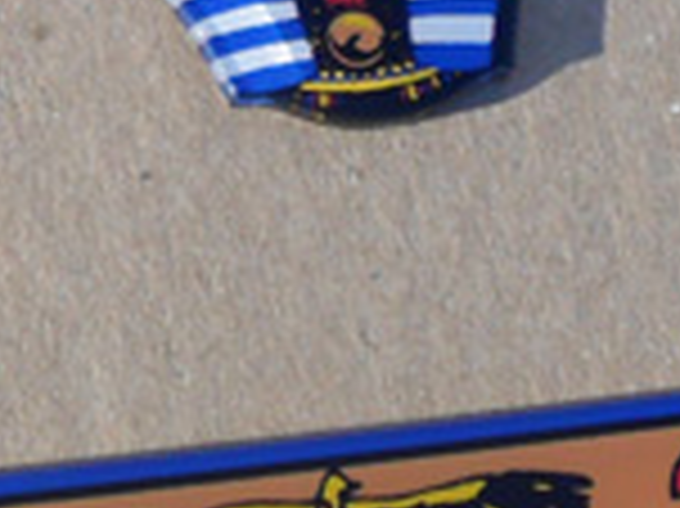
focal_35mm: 186
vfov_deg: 7.9
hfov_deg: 10.1
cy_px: -85
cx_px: -518
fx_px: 3651
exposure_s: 1/500
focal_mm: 6.3
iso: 80
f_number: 3
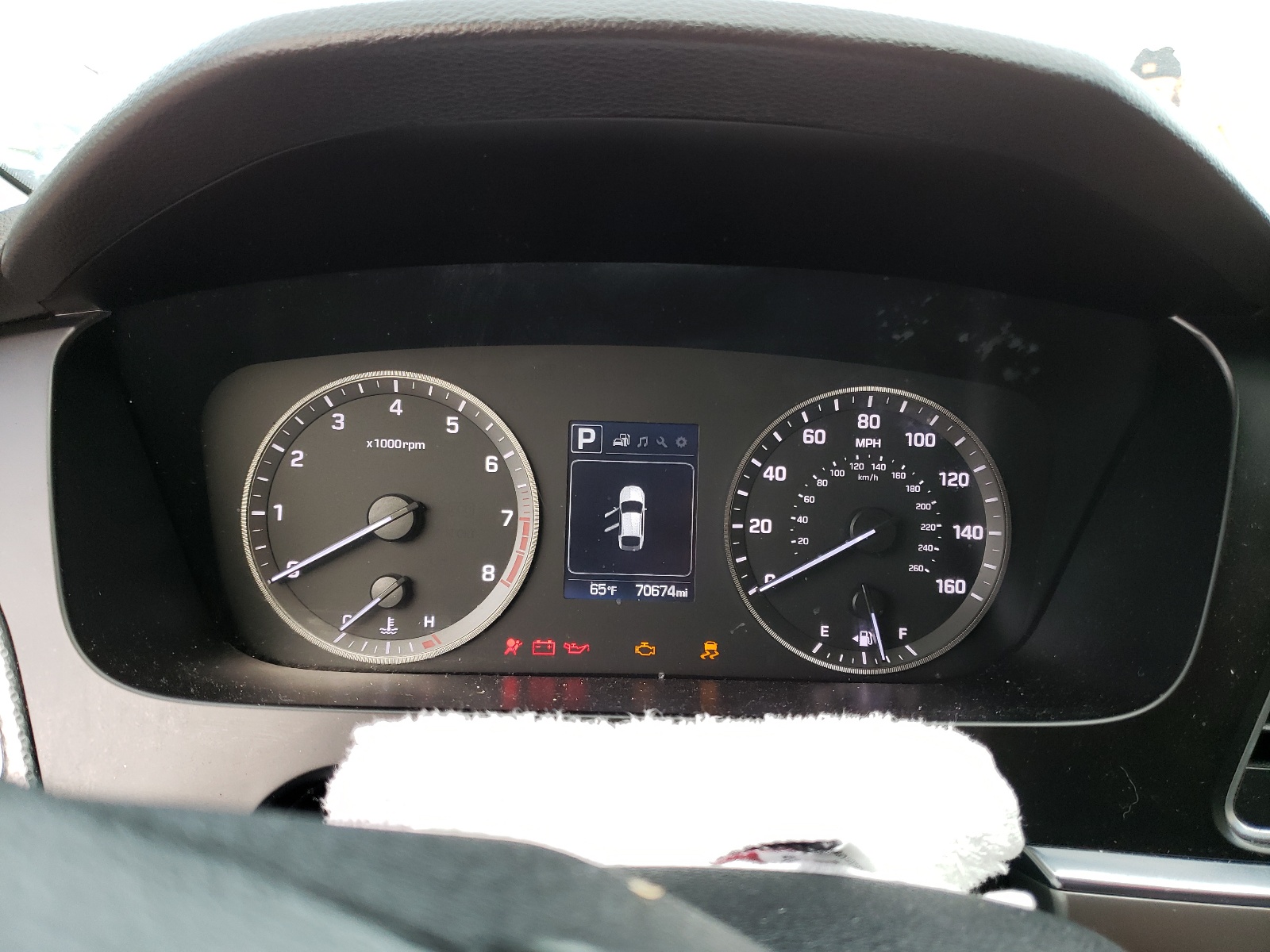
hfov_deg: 67.3
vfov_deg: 53.1
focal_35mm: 26
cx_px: 635
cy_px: 476
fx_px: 954
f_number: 1.5
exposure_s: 1/60.2
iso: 79
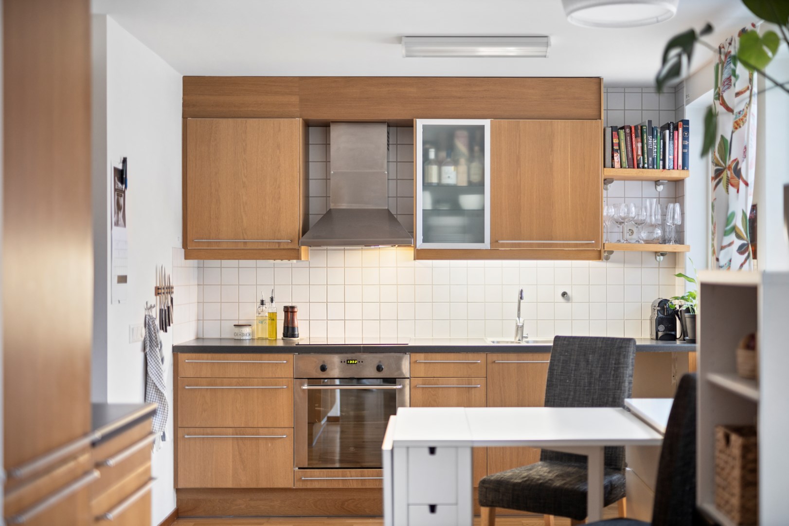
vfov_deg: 27.0
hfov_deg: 39.6
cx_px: 394
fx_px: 1095
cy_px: 263
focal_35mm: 50
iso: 100
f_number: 1.4
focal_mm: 50
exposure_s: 1/20
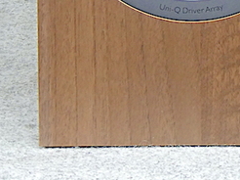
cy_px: -141
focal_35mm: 414
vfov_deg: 3.6
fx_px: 2868
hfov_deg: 4.8
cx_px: 373
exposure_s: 1/4
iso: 200
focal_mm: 19
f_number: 5.1
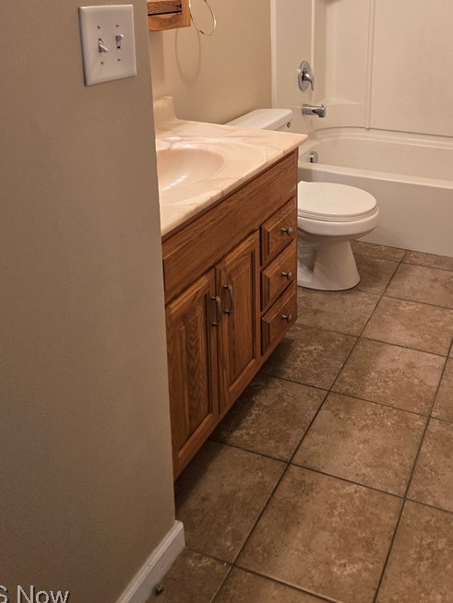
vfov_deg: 49.3
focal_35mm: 36
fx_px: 628
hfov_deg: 39.2
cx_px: 302
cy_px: 150
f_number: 1.8
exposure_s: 1/120
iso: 250
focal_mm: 5.4
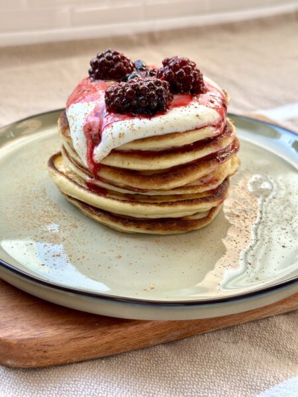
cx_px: 149
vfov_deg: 39.7
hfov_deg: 30.3
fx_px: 551
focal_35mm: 48
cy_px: 198
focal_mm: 6.86
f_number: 1.78
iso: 80
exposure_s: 1/243
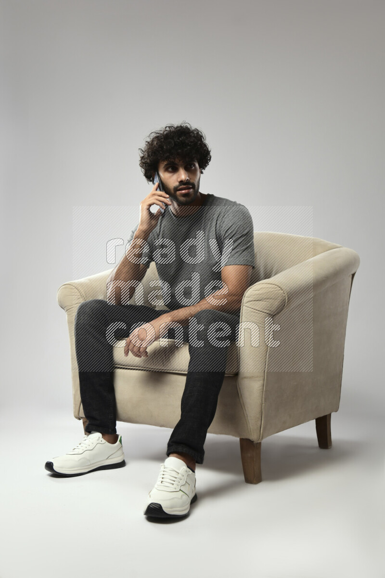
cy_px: 289
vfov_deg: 50.7
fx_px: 610
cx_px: 192
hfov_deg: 35.1
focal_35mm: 38
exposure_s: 1/125
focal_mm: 38
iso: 400
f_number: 5.6
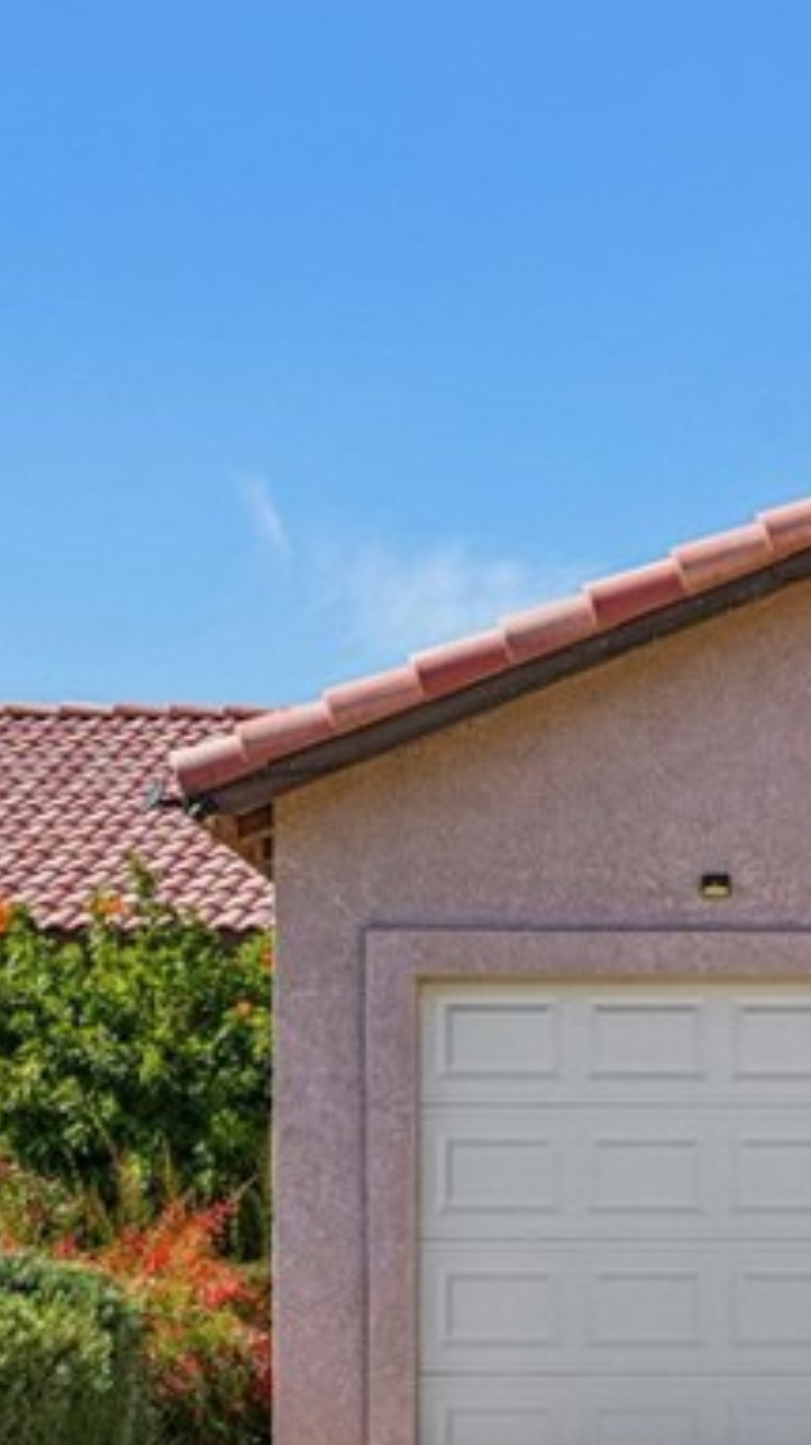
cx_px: 969
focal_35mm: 84
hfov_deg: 14.0
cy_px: 962
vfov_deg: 25.2
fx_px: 3216
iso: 100
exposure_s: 1/400
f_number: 8
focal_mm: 30
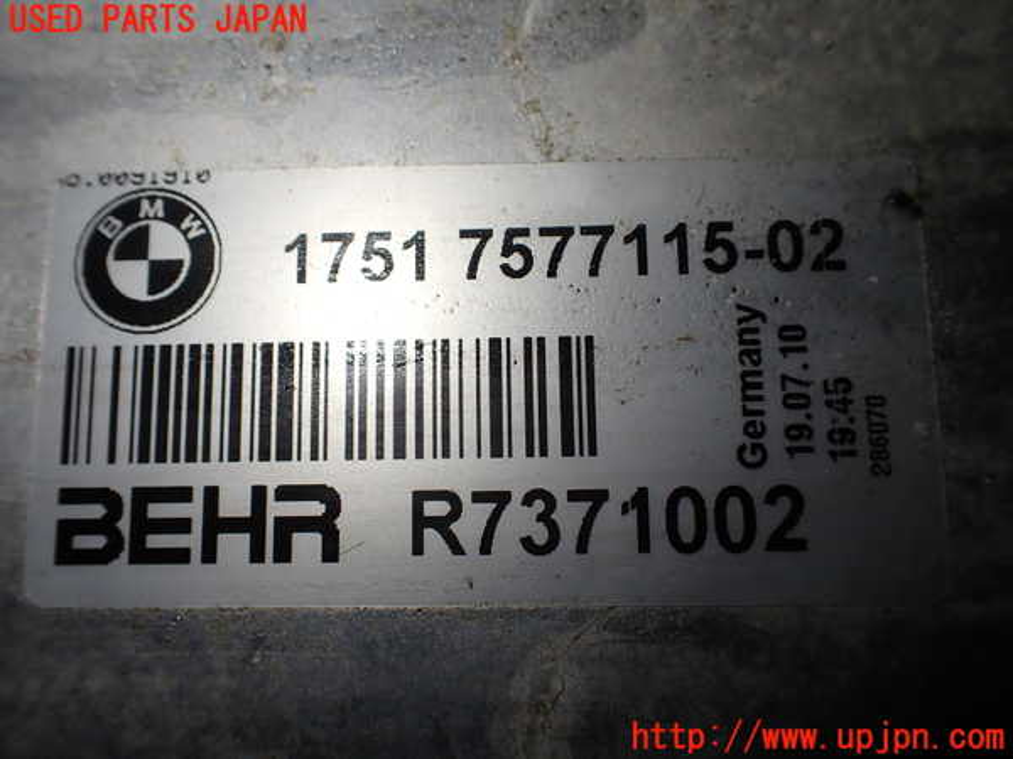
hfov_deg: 60.0
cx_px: 506
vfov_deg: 46.8
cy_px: 380
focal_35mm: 30
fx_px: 878
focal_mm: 5.4
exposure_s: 1/160
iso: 100
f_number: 3.2
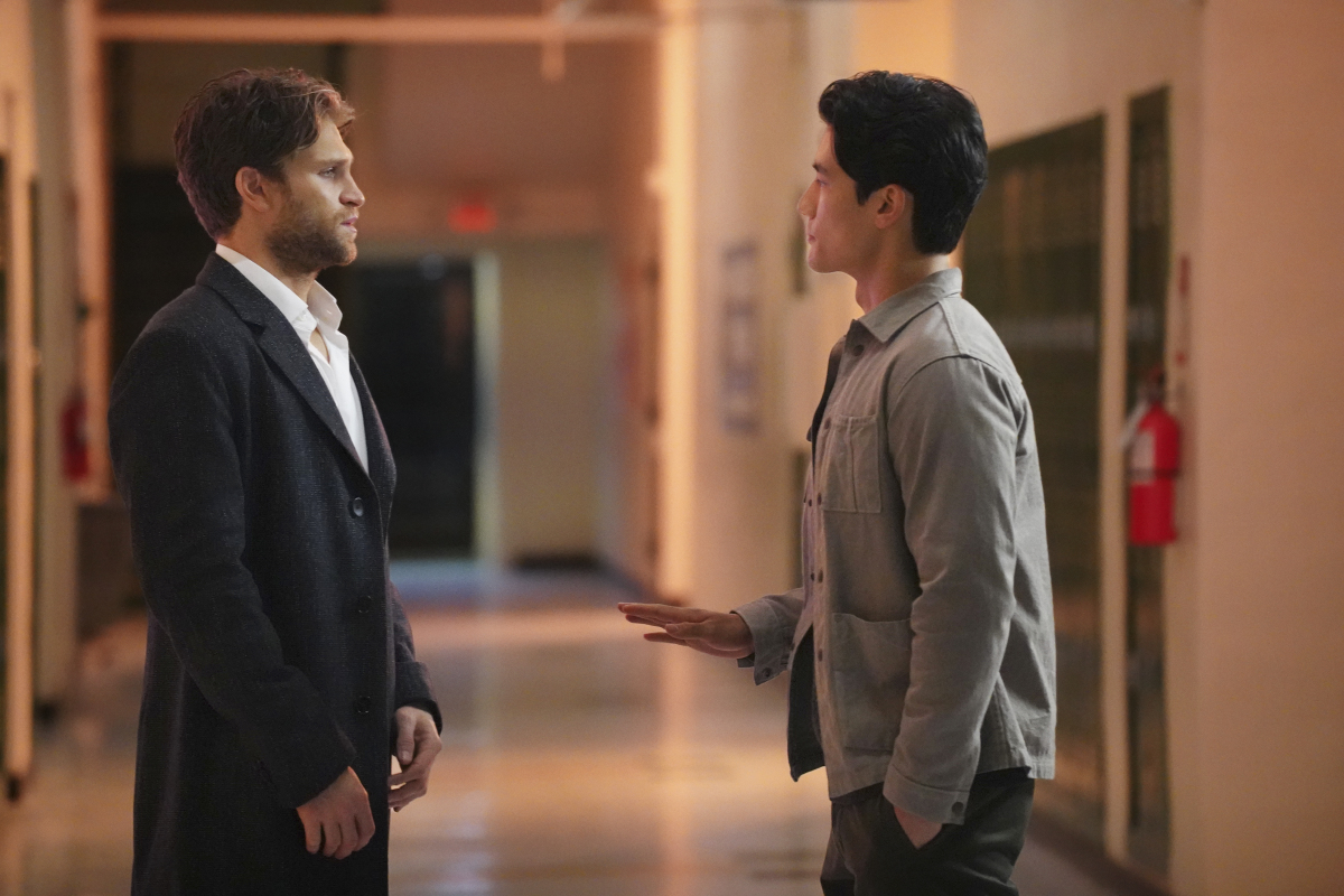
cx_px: 672
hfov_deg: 12.3
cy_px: 448
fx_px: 6234
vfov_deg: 8.2
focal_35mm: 167
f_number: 4
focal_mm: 167
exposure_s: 1/320
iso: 16000
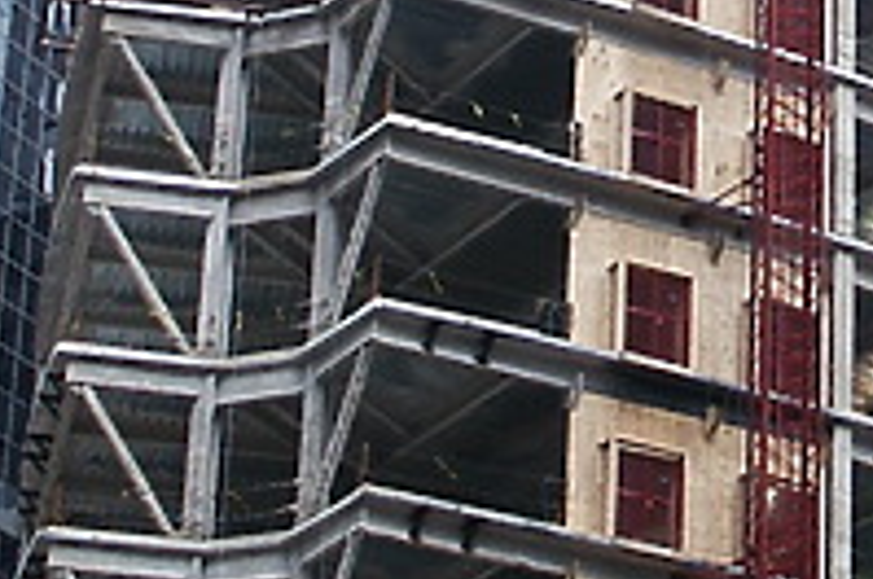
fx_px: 3995
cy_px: -215
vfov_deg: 8.2
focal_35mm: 165
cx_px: 818
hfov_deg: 12.4
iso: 64
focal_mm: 7.21
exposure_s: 1/45
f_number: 3
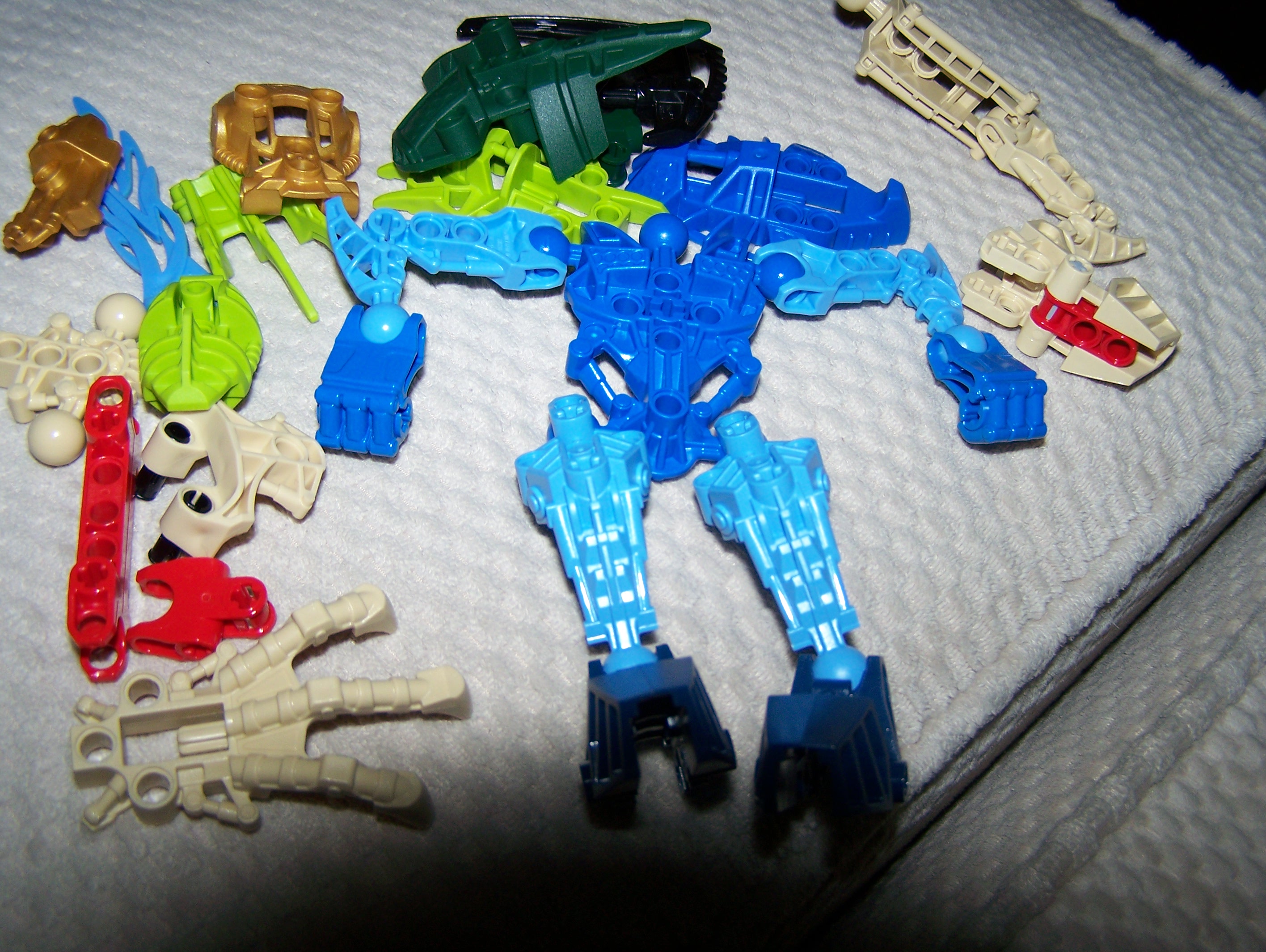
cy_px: 476
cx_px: 633
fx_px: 1391
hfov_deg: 48.9
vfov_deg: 37.8
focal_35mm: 38
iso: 80
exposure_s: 1/60
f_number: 2.8
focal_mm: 6.3
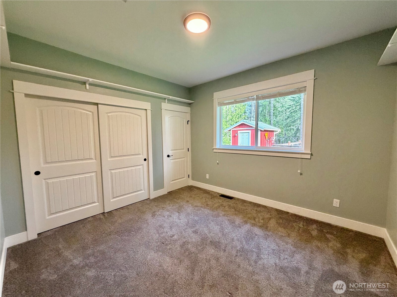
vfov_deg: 85.7
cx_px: 198
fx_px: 161
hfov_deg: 102.1
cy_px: 148
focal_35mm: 14
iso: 400
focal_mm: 2.22
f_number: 2.2
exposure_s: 1/60
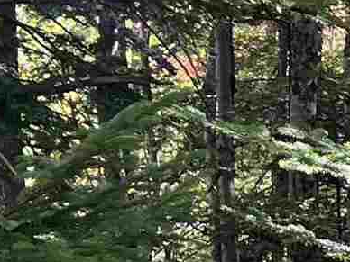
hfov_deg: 8.8
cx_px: 826
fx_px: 2083
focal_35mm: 206
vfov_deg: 7.1
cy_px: 366
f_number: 1.5
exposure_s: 1/121
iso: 40
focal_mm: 5.7
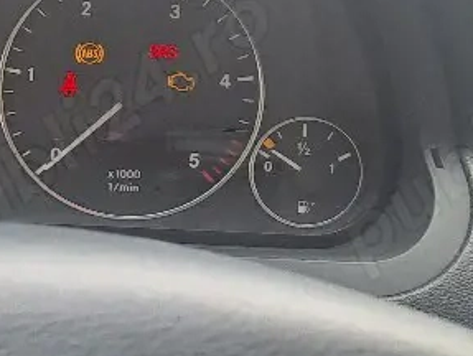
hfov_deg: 19.7
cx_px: -226
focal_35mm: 87
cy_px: 142
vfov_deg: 17.0
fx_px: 1190
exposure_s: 1/60.2
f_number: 1.8
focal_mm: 4.65
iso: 32
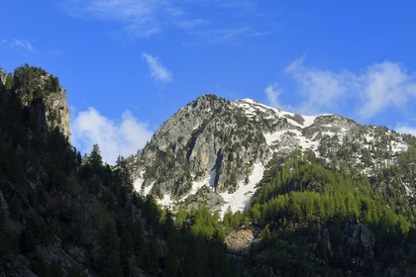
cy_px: 138
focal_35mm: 70
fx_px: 809
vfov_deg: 19.5
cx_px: 208
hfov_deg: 28.8
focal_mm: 70
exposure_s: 1/200
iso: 200
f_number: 11
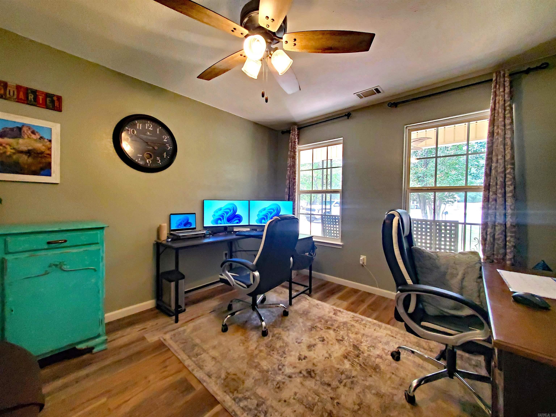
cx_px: 278
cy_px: 208
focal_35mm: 13
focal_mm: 1.8
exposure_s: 1/60
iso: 320
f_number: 2.2
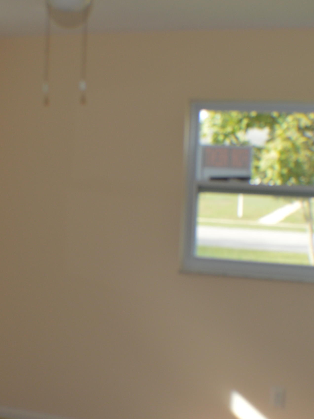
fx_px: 798
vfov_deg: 29.4
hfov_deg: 22.2
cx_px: 141
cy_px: 217
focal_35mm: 66
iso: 320
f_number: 4.2
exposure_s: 1/125
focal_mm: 26
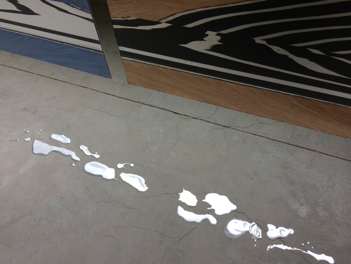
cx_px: 176
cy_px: 132
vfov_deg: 48.2
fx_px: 294
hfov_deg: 61.7
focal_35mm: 29
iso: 50
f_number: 2.2
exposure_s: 1/120
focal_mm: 4.15
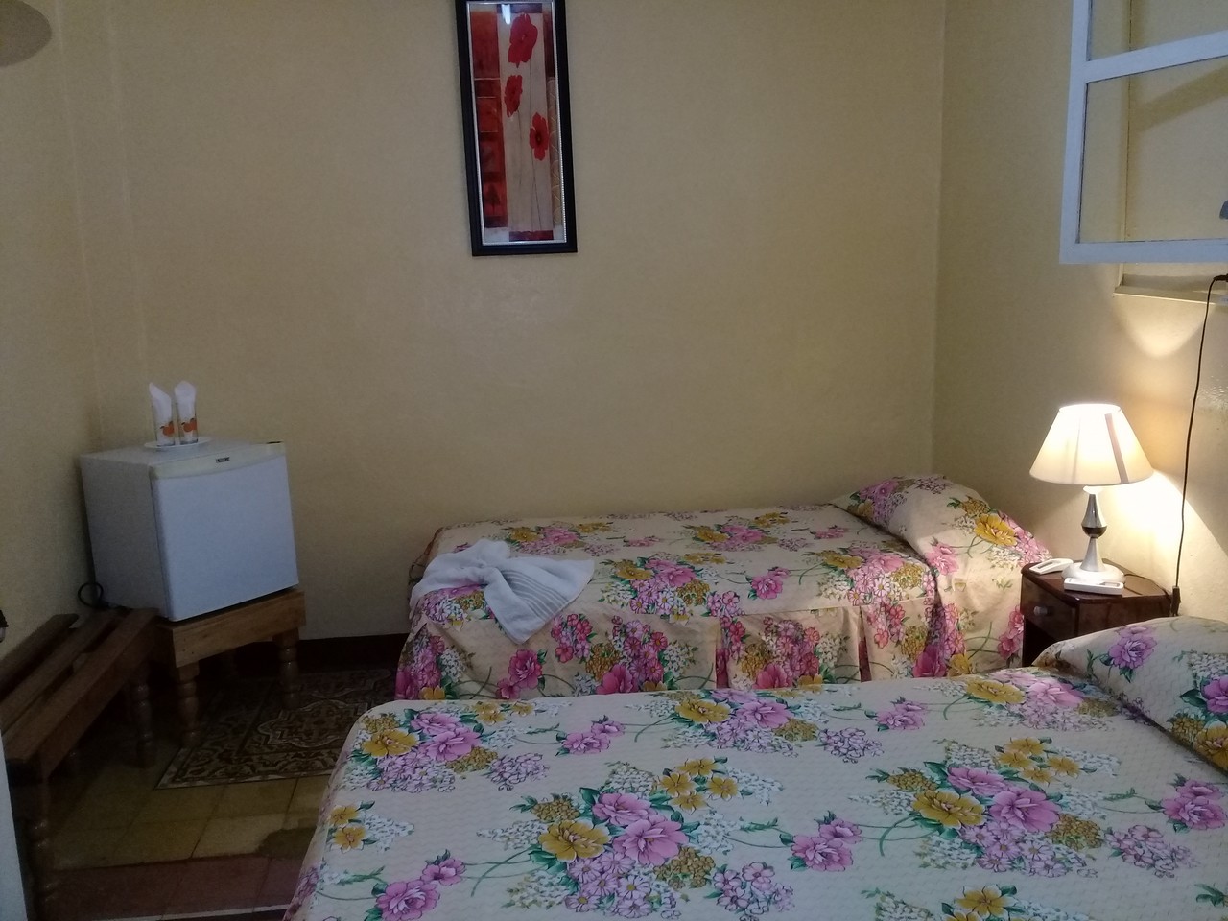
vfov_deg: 45.4
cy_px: 460
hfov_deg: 58.4
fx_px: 1100
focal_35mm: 31
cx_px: 614
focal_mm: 3.3
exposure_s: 1/33
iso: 160
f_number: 2.2
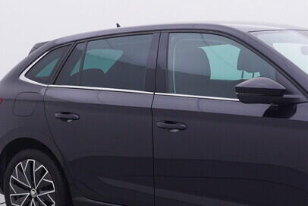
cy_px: 140
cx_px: 261
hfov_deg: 24.9
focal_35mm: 80
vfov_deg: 17.1
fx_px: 683
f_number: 5
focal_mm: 15
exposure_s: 1/80
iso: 200
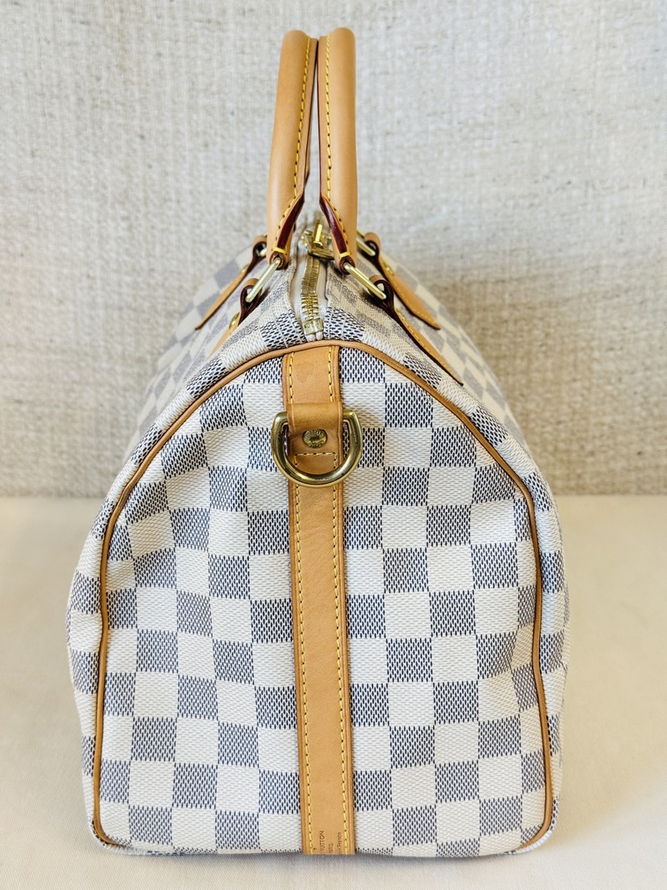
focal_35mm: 48
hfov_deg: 30.3
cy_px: 445
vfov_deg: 39.7
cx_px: 334
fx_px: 1233
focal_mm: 6.76
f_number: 1.78
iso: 100
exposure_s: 1/50
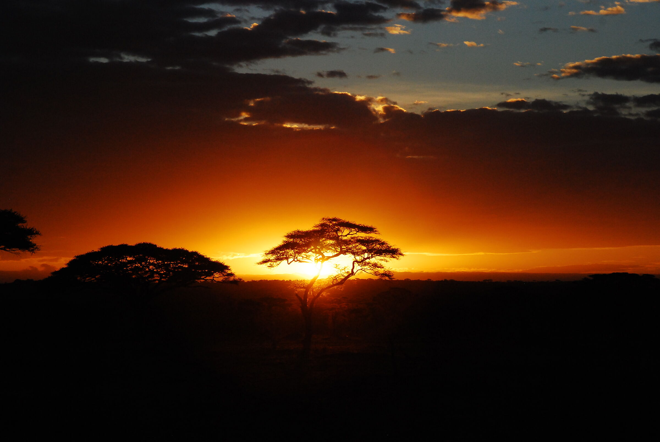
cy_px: 221
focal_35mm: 120
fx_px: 2203
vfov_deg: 11.5
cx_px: 330
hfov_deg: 17.0
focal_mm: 80
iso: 800
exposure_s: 1/2000
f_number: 11
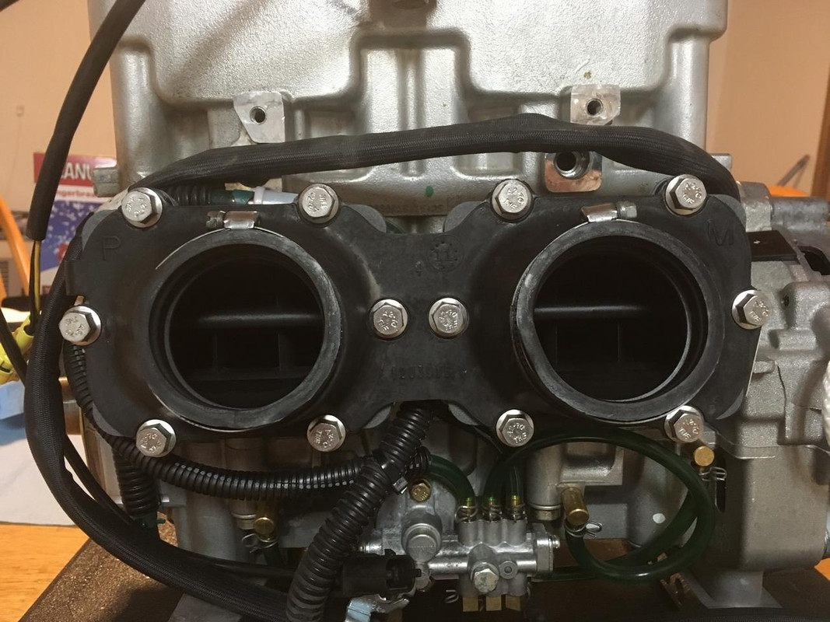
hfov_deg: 61.7
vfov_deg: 48.2
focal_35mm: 29
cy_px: 311
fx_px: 695
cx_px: 415
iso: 200
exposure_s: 1/15
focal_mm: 4.15
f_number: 2.2
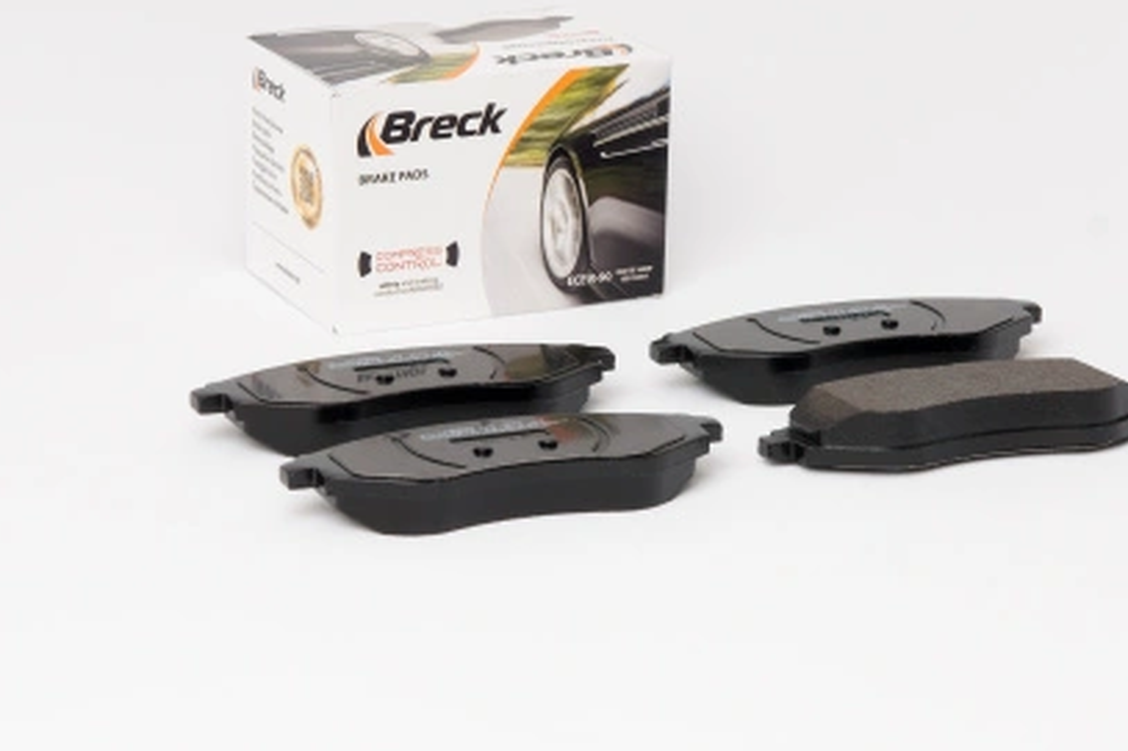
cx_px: 765
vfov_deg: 11.2
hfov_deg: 16.8
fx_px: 3813
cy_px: 432
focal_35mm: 122
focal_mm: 55
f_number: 13
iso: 100
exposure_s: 1/200
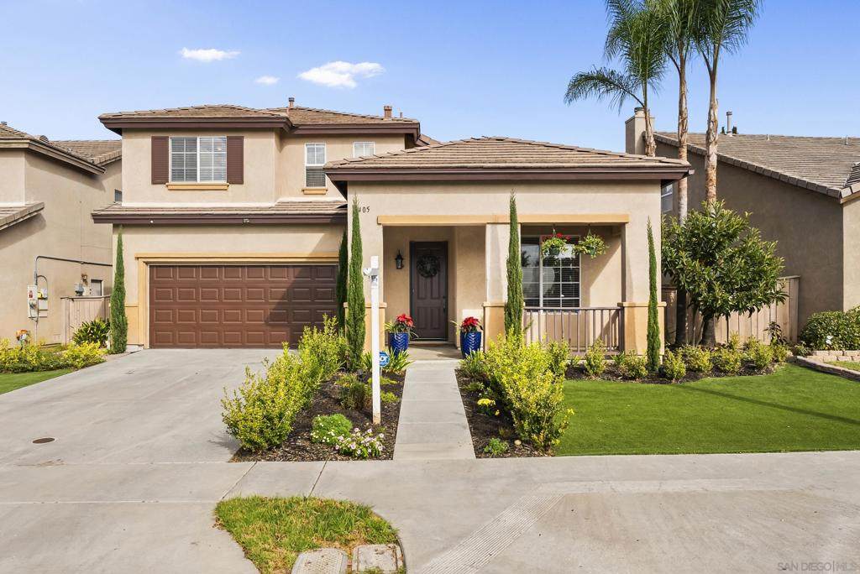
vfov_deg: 51.3
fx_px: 598
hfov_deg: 71.5
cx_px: 430
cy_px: 287
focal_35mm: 25
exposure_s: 1/500
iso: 500
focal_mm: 25
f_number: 8
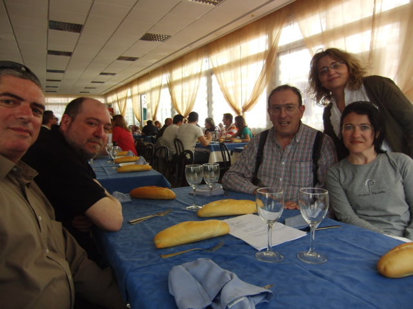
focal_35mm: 24
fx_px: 286
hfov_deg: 71.6
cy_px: 154
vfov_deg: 56.8
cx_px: 206
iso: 100
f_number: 3.2
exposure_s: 1/100
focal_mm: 4.3
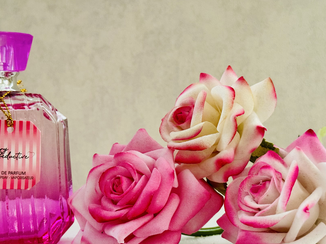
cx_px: 137
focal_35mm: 60
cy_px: 151
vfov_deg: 24.4
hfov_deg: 32.1
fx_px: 565
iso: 250
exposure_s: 1/52
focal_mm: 6.76
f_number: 1.78
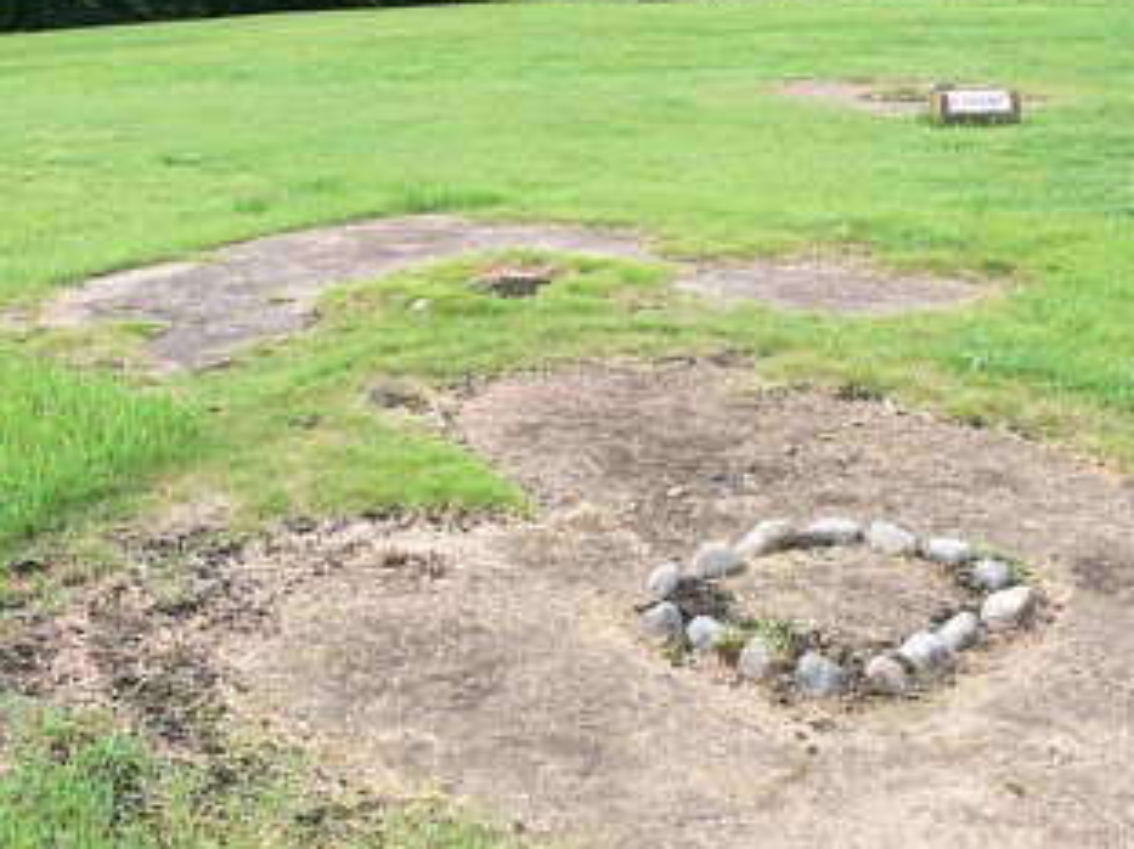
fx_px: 1474
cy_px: 496
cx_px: 492
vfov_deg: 32.1
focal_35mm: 45
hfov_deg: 42.0
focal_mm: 7.4
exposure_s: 1/100
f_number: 5
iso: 80
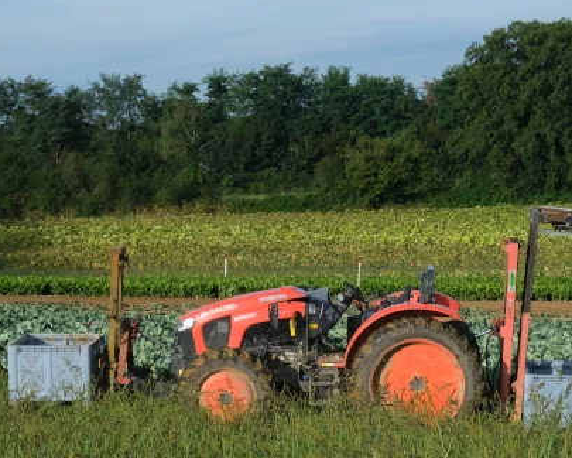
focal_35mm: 125
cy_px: 330
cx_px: 376
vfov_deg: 12.3
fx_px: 2116
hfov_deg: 15.4
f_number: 7.1
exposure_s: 1/320
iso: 160
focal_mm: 35.8
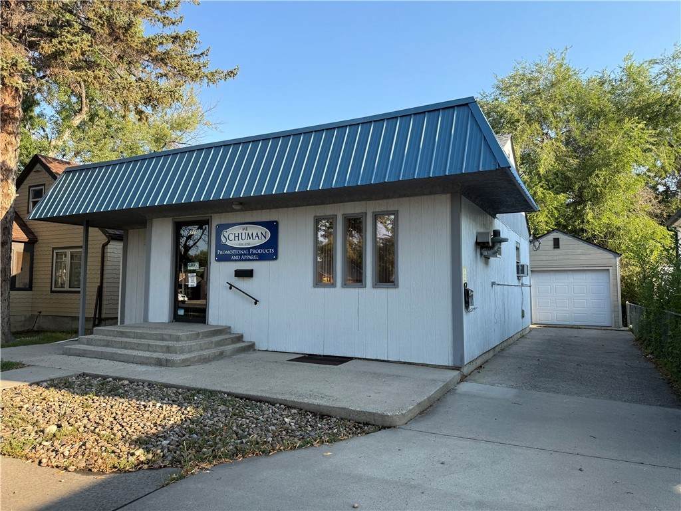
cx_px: 340
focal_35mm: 24
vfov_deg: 56.8
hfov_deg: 71.6
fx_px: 472
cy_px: 256
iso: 80
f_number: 1.78
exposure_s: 1/979
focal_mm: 6.76
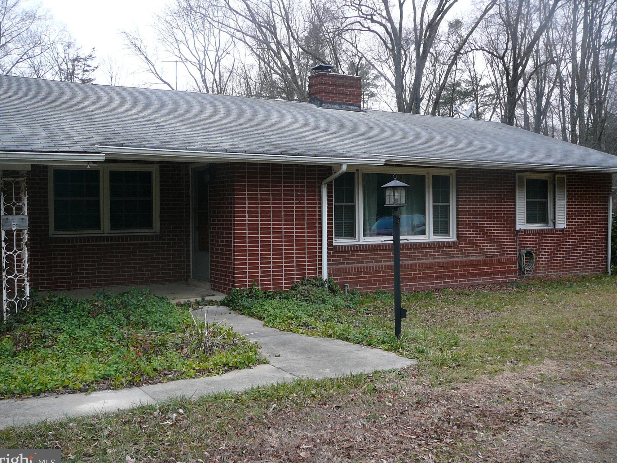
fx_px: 642
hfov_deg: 51.4
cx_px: 301
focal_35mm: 36
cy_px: 236
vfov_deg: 39.7
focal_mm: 5.2
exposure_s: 1/100
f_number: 2.8
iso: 80
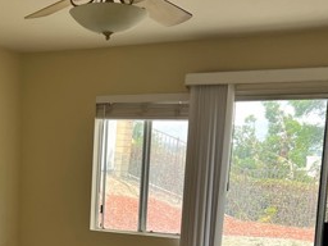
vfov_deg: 21.8
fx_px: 616
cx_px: 55
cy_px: 242
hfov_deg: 29.0
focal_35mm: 65
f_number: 1.5
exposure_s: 1/285
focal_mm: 5.7
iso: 50
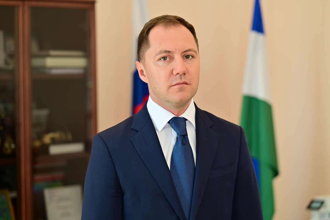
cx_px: 165
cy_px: 110
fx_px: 1054
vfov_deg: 11.9
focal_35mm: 115
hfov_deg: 17.8
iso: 400
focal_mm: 115
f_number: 3.5
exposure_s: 1/100
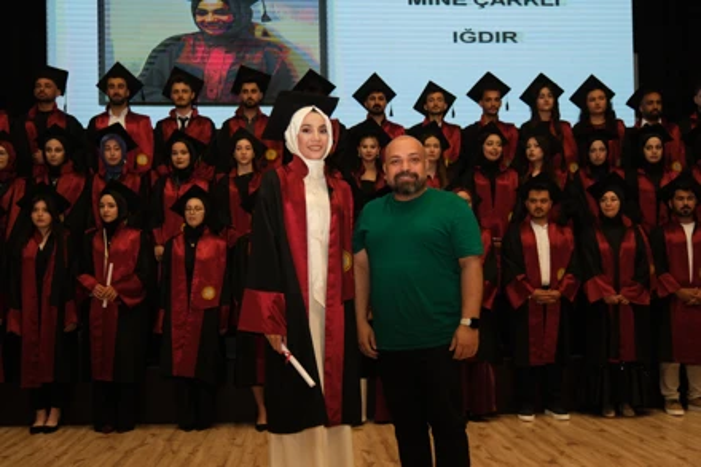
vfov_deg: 36.8
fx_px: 701
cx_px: 350
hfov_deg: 53.1
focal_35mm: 36
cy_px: 234
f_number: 2.8
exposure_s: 1/160
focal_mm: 24.2
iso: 1250
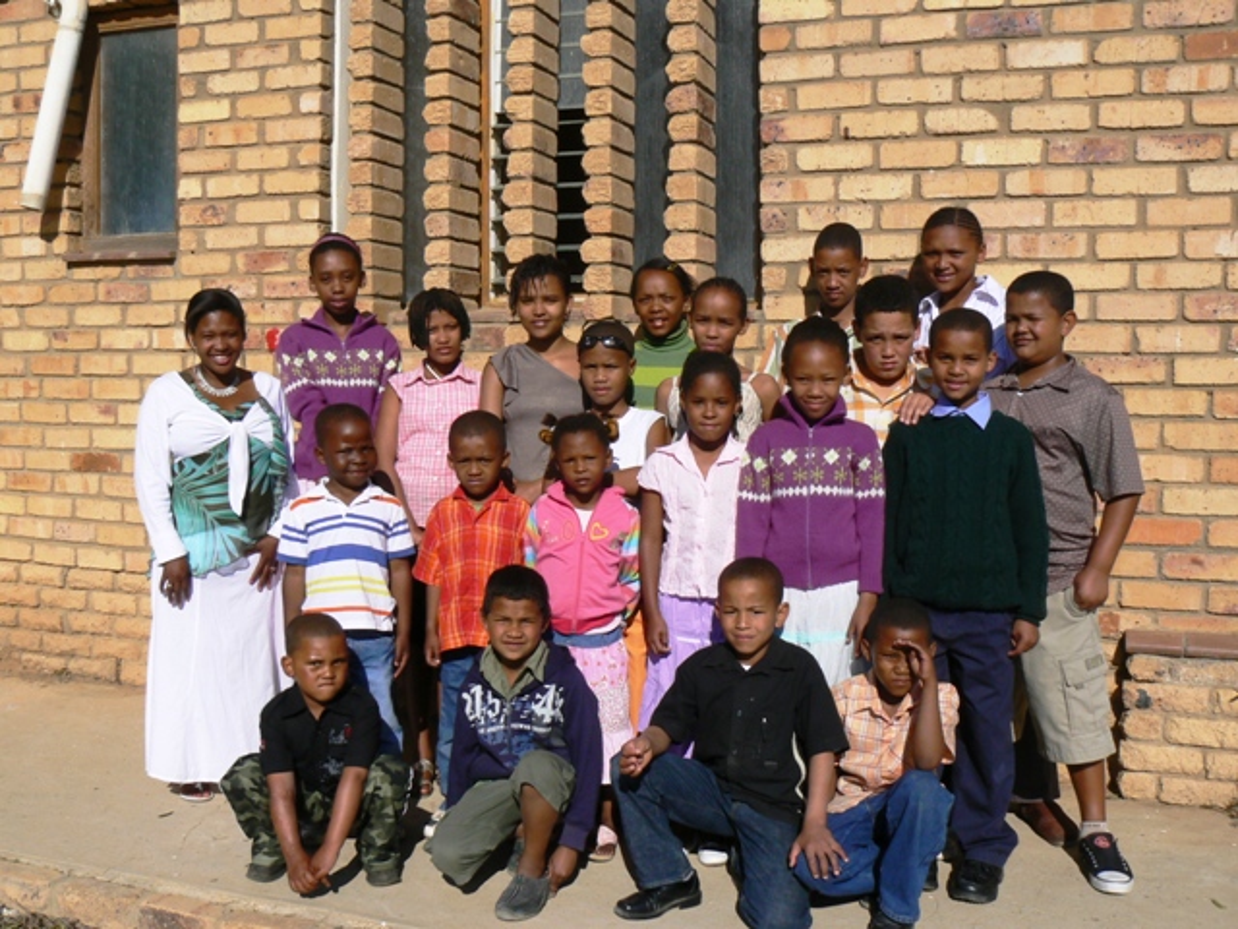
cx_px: 619
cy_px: 464
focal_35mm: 36
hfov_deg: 51.4
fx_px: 1287
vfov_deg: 39.7
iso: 80
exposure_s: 1/640
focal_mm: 6
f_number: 8
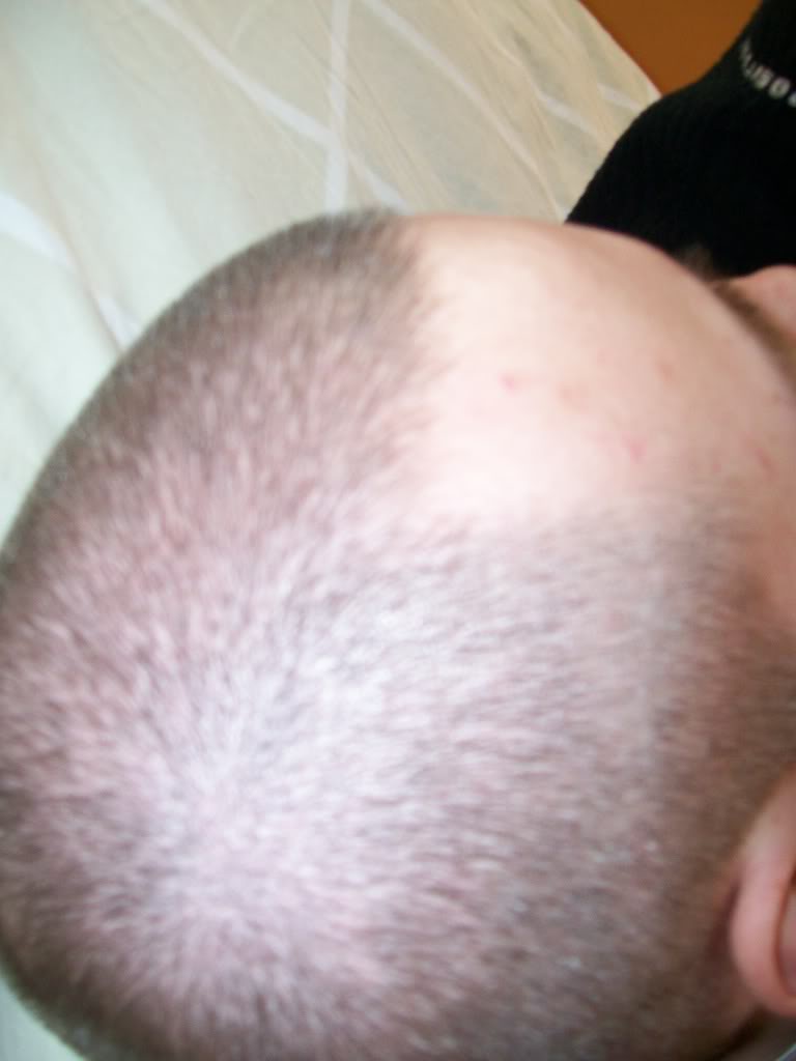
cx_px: 398
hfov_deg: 39.7
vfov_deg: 51.4
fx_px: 1104
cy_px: 530
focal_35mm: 36
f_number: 2.7
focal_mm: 6
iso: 140
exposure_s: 1/64
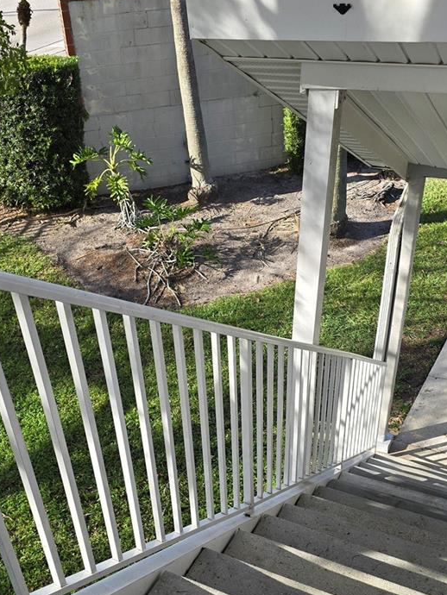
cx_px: 224
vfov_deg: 46.0
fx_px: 688
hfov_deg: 36.0
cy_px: 400
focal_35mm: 40
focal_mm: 6.3
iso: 12
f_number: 1.7
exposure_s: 1/258
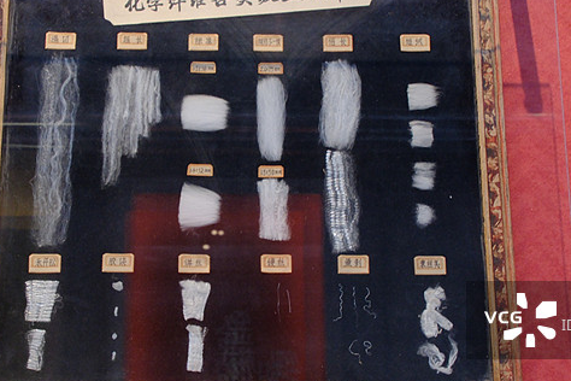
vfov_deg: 25.0
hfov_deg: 36.8
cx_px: 253
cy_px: 171
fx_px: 856
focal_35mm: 54
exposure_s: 1/13
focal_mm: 21.5
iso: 800
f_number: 13
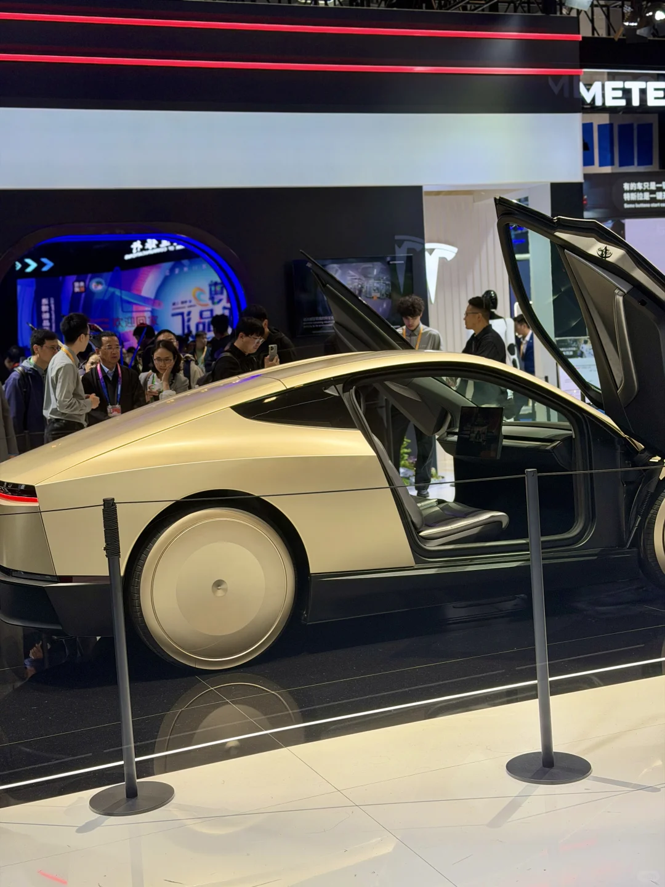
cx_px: 332
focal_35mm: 48
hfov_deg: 30.3
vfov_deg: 39.7
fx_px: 1229
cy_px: 444
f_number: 1.78
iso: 64
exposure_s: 1/239
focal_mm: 6.76
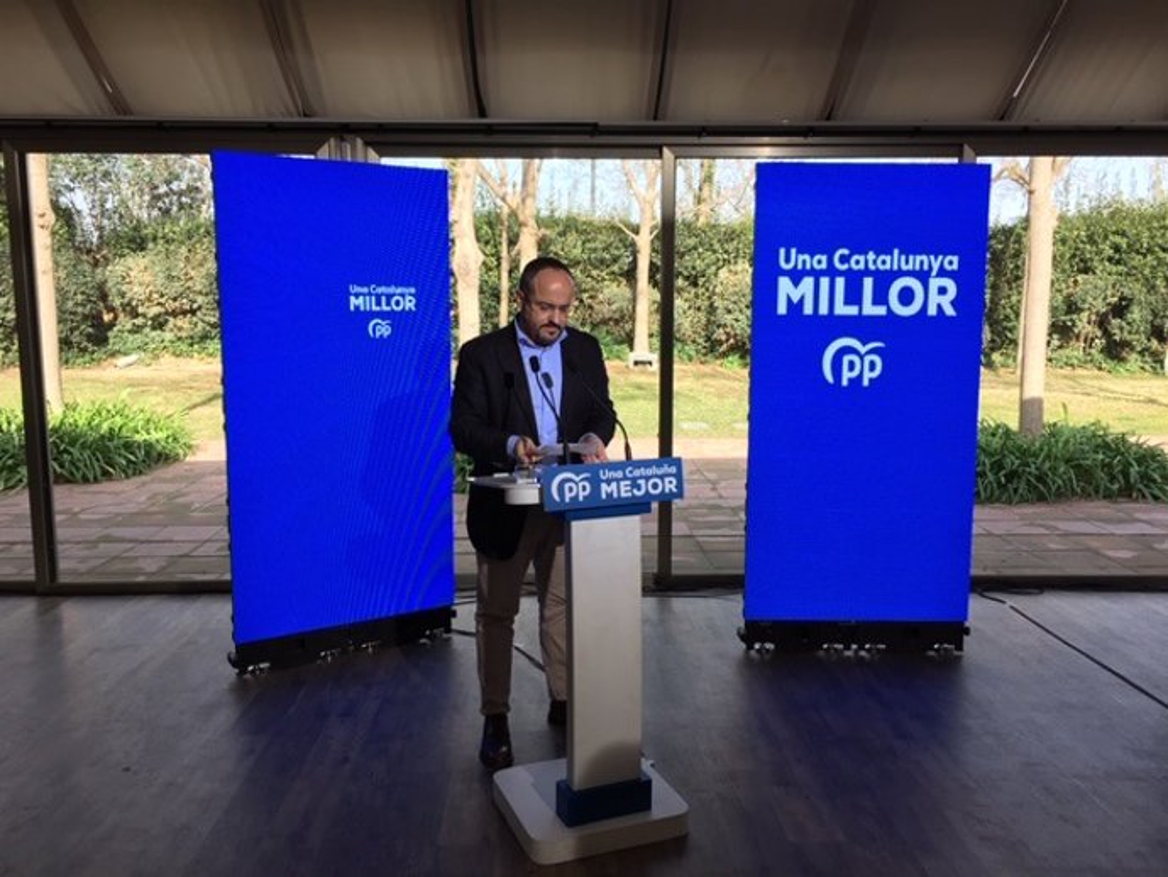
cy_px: 438
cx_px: 584
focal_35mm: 29
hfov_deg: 61.6
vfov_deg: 48.3
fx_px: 979
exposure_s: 1/186
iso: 25
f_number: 2.2
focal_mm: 4.15
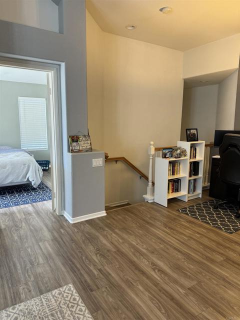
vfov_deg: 71.6
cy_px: 160
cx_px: 120
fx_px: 222
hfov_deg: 56.8
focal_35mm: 24
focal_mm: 6.76
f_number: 1.78
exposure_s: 1/60
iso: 125
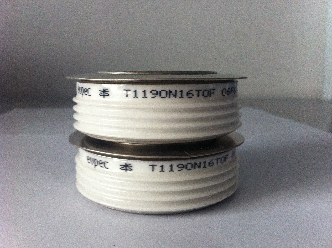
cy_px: 124
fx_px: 335
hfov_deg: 52.7
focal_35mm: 35
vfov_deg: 40.6
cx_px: 166
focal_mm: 3.85
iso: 320
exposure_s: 1/15
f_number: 2.8
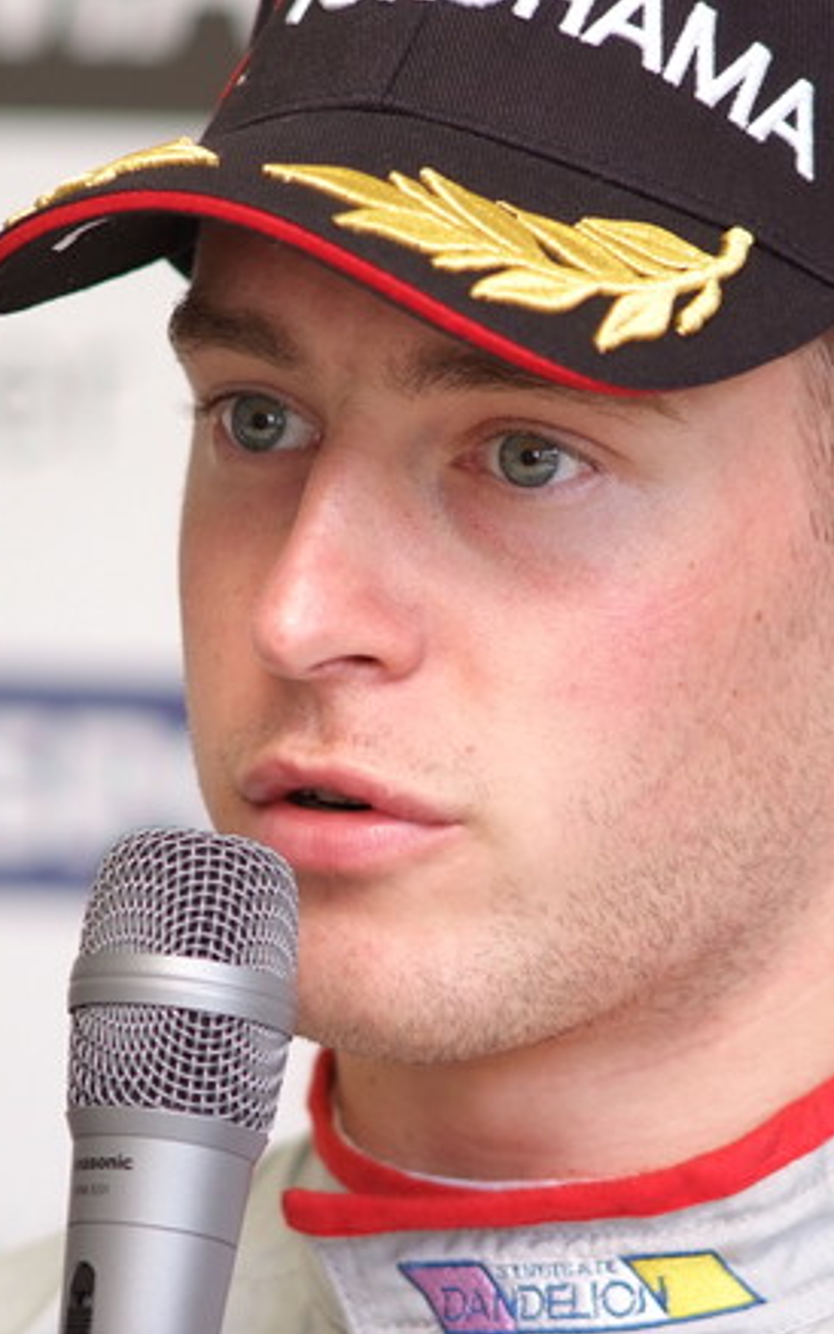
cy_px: 707
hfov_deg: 2.9
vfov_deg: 4.6
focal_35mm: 452
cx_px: 371
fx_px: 16427
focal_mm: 180
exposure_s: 1/125
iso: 400
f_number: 2.8
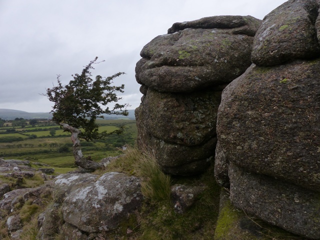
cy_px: 120
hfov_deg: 69.4
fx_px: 231
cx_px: 160
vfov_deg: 54.9
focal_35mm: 25
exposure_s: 1/320
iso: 160
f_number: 4
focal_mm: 4.5
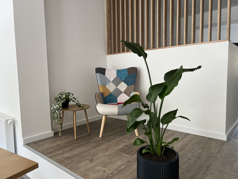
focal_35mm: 26
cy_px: 90
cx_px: 119
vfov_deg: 53.1
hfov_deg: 67.3
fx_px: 179
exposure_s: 1/121
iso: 80
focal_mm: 5.7
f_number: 1.5
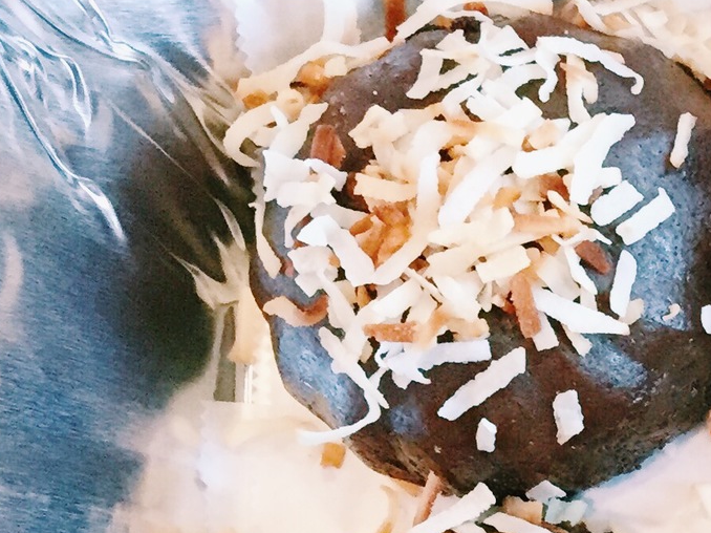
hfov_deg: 15.6
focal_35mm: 107
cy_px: 806
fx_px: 2197
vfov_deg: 13.1
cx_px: 1295
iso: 160
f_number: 2.2
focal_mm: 4.15
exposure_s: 1/30
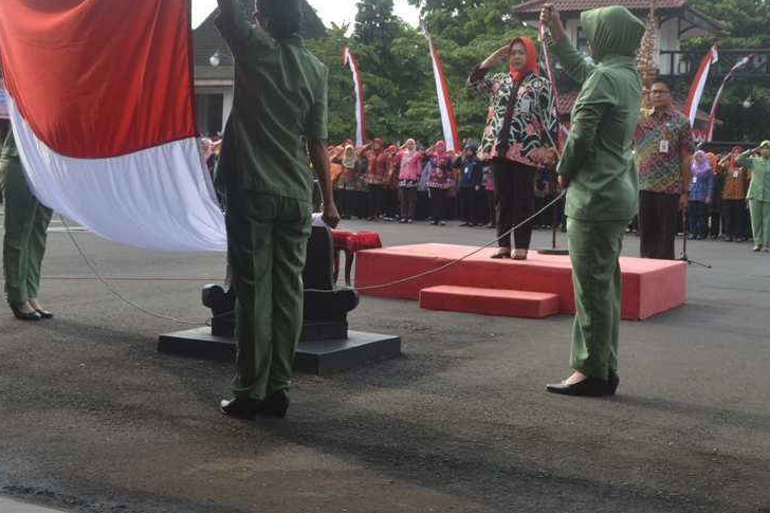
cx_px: 298
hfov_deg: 34.9
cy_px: 140
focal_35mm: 57
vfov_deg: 23.6
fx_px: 1219
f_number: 7.1
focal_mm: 24
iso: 100
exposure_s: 1/200
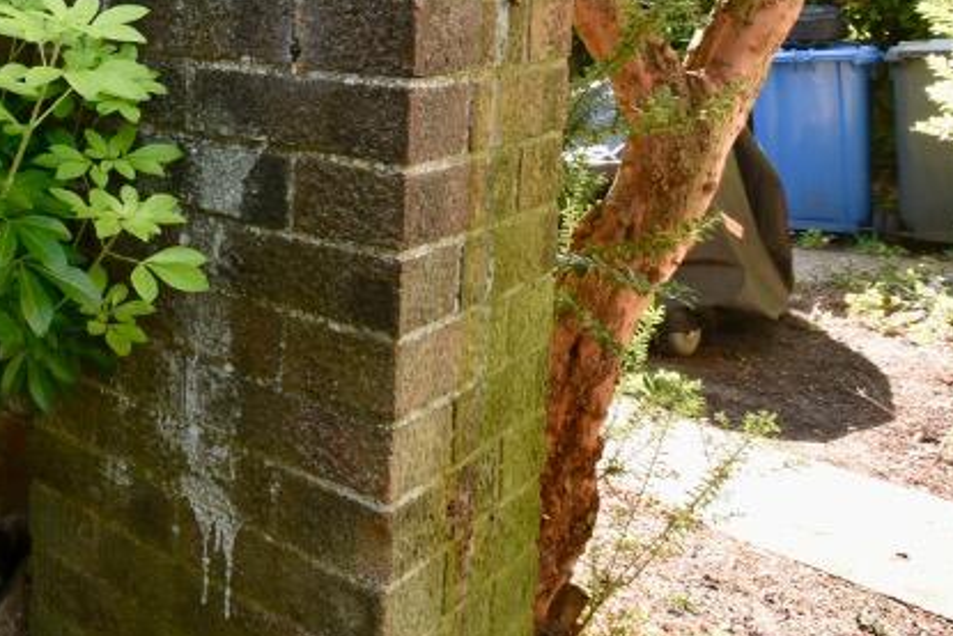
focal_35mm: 37
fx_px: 980
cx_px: -48
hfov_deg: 42.8
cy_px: 75
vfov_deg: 34.2
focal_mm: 10
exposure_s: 1/50
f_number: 7.1
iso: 200
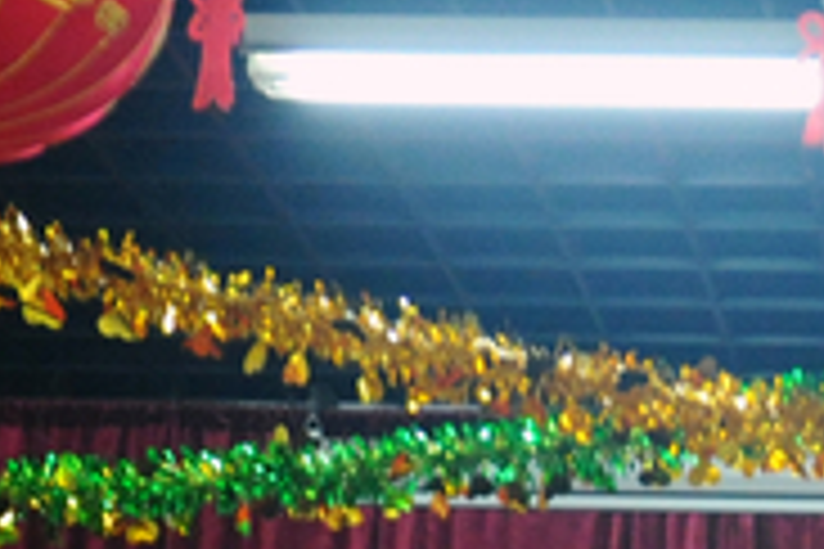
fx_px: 4005
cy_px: 1278
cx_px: 1085
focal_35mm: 175
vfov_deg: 7.4
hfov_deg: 11.4
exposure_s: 1/80
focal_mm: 32
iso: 3200
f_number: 5
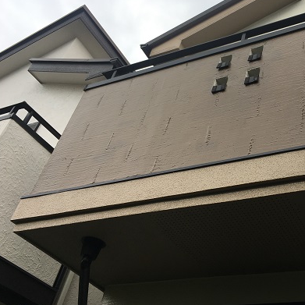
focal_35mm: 42
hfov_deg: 38.7
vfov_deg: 39.9
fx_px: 419
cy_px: 129
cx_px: 239
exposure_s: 1/496
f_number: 2.2
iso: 25
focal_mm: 4.15
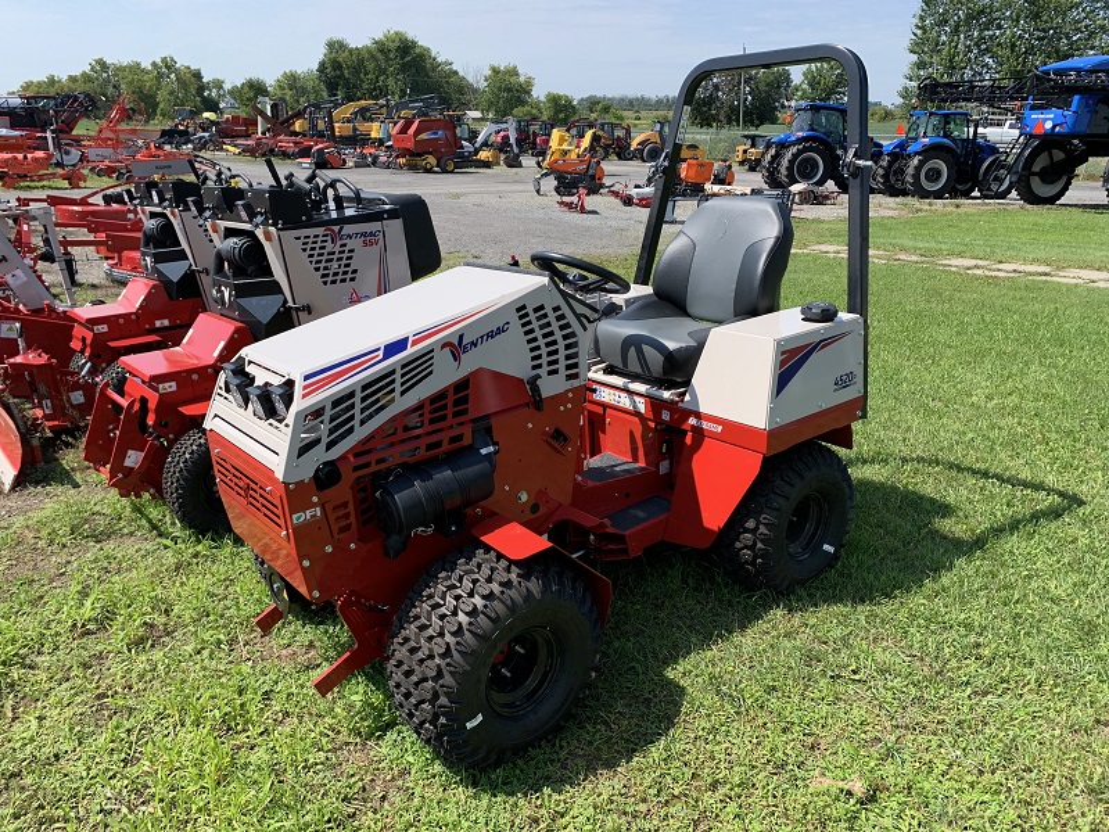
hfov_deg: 67.3
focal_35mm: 26
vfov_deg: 53.1
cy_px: 416
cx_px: 554
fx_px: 833
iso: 25
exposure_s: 1/1250
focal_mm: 4.25
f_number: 1.8
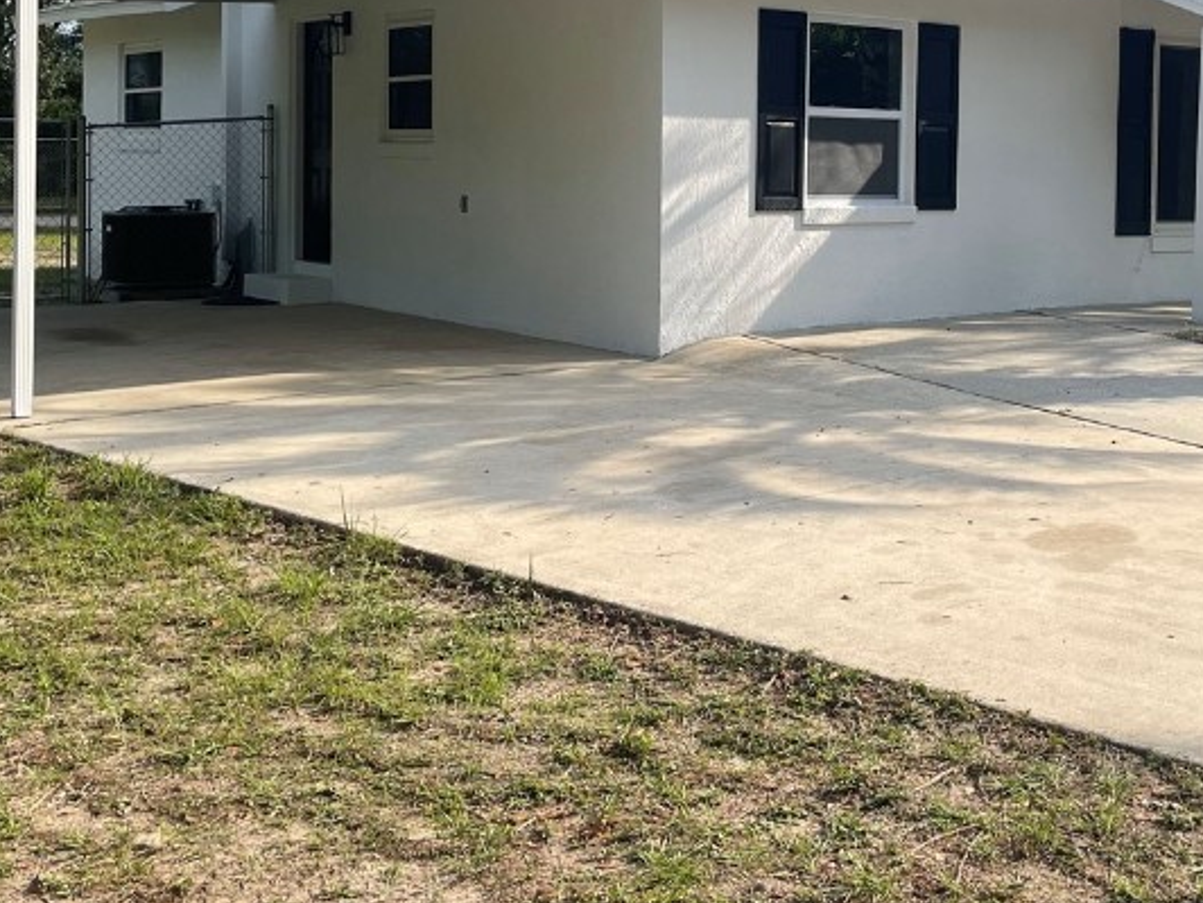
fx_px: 1738
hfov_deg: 37.1
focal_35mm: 50
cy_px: 201
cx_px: 925
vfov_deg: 28.6
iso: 32
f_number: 1.6
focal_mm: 4.2
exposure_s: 1/1887
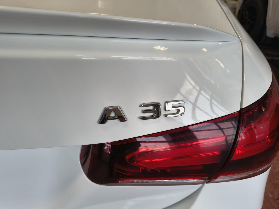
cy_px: 104
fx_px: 193
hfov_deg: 71.6
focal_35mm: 24
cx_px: 140
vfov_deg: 56.8
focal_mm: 5.56
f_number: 1.8
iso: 100
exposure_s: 1/193
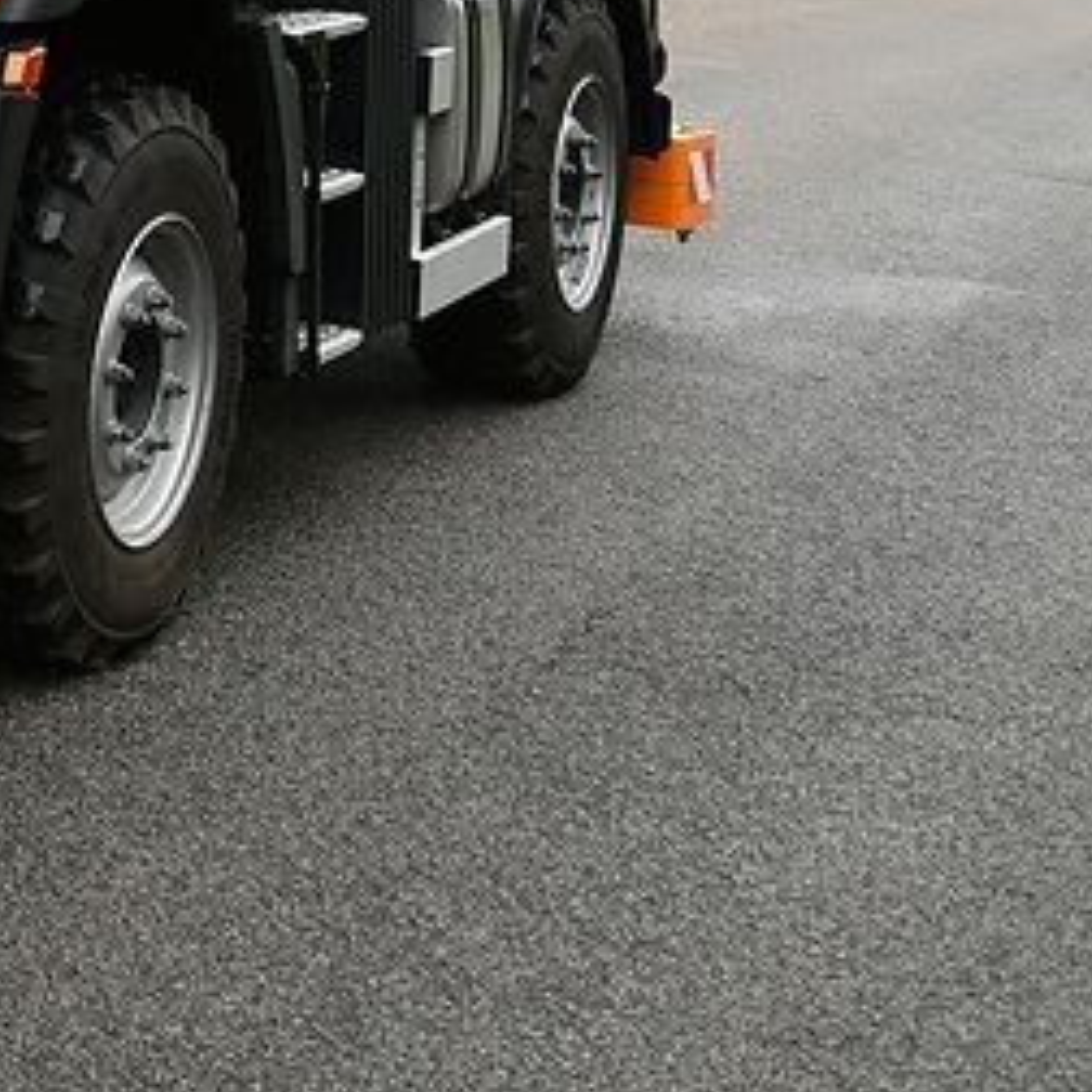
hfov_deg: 16.8
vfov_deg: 19.2
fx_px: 2962
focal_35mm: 83
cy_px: -358
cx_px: -958
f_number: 4.5
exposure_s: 1/80
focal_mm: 16
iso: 100
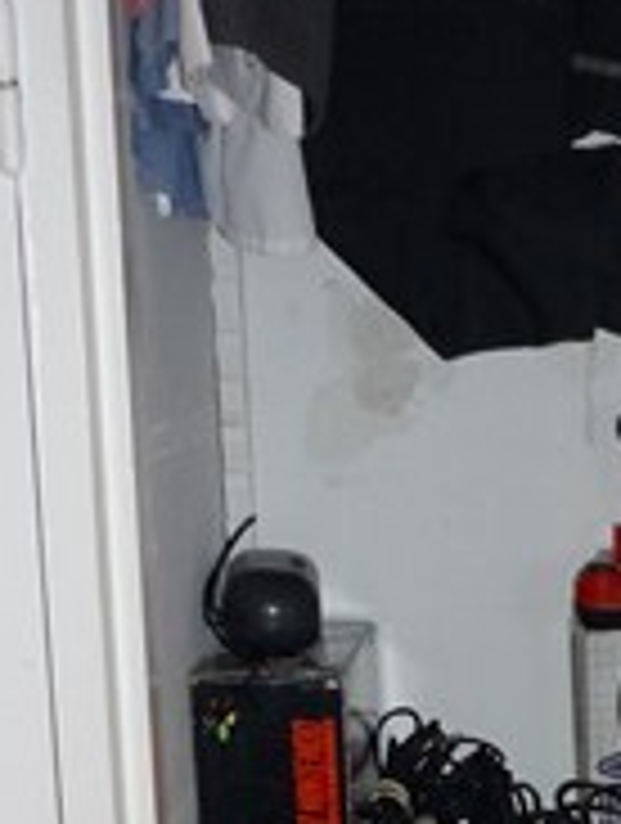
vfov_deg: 17.0
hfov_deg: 13.4
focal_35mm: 108
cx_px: 742
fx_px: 2574
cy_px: 1103
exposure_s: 1/30
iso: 100
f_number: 2.8
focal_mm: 5.5
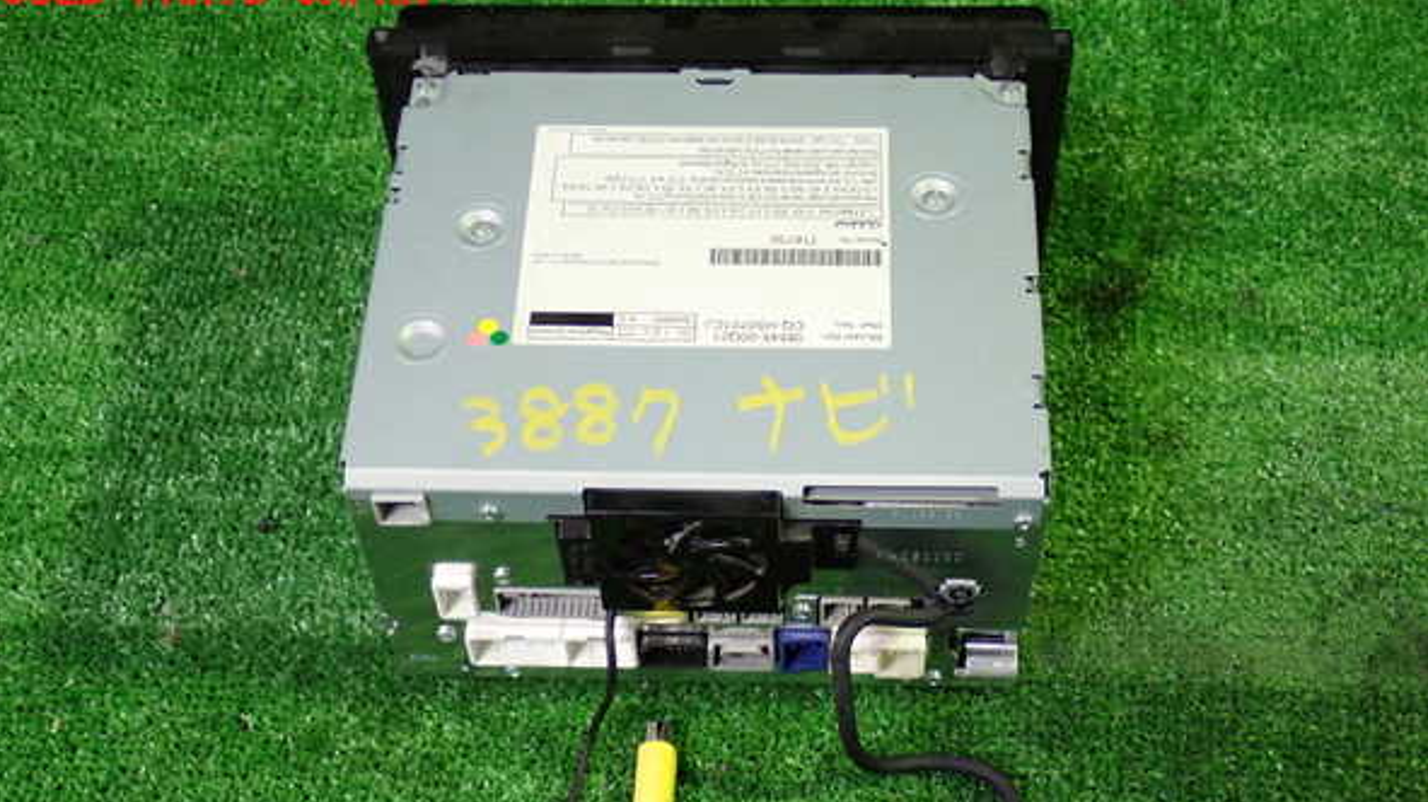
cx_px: 713
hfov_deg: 39.9
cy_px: 502
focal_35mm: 52
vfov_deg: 23.0
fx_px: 1968
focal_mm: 8.4
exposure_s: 1/40
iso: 800
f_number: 3.1
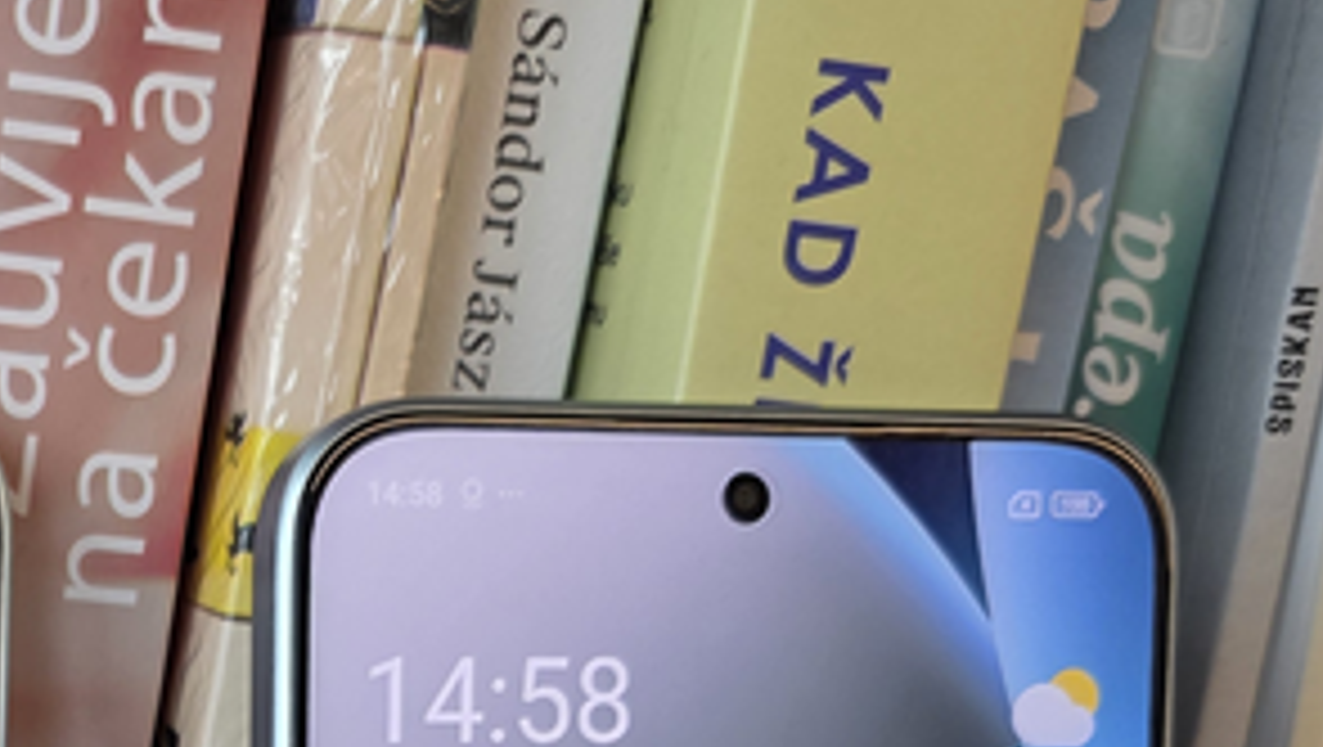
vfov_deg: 14.0
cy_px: 1190
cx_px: -76
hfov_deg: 24.9
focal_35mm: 80
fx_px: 2809
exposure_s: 1/66
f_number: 1.7
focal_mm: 6.3
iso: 125
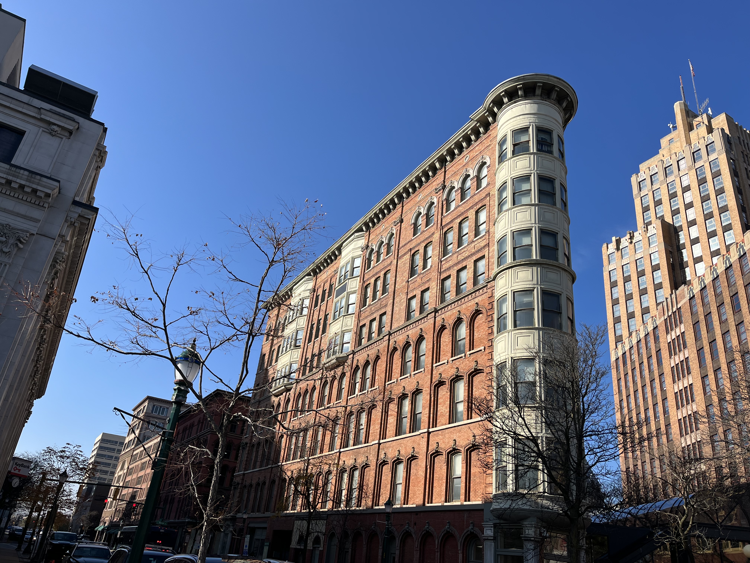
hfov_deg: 67.3
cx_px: 375
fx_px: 563
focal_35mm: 26
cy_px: 282
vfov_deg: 53.1
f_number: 1.6
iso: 50
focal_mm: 5.1
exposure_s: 1/3876
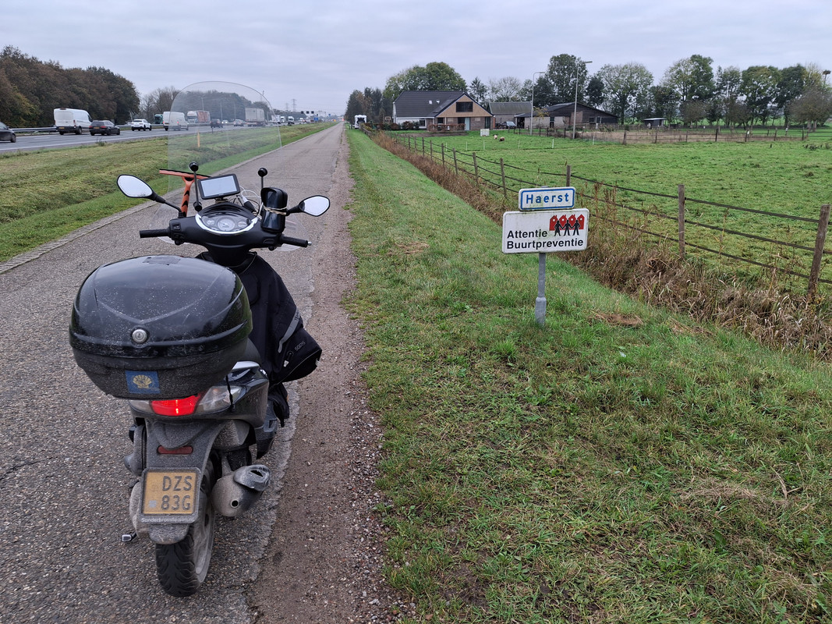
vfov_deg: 54.9
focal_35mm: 25
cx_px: 416
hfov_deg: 69.4
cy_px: 312
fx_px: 601
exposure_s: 1/177
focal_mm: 4.69
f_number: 1.8
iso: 32
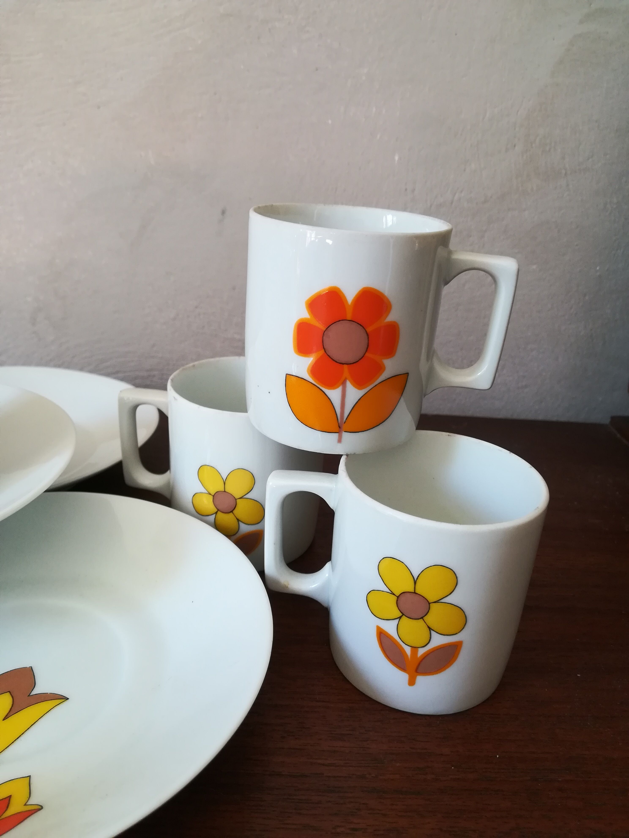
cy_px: 419
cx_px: 314
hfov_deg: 53.1
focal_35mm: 26
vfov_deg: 67.3
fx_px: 630
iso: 200
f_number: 2.2
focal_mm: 3.83
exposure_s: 1/33.3
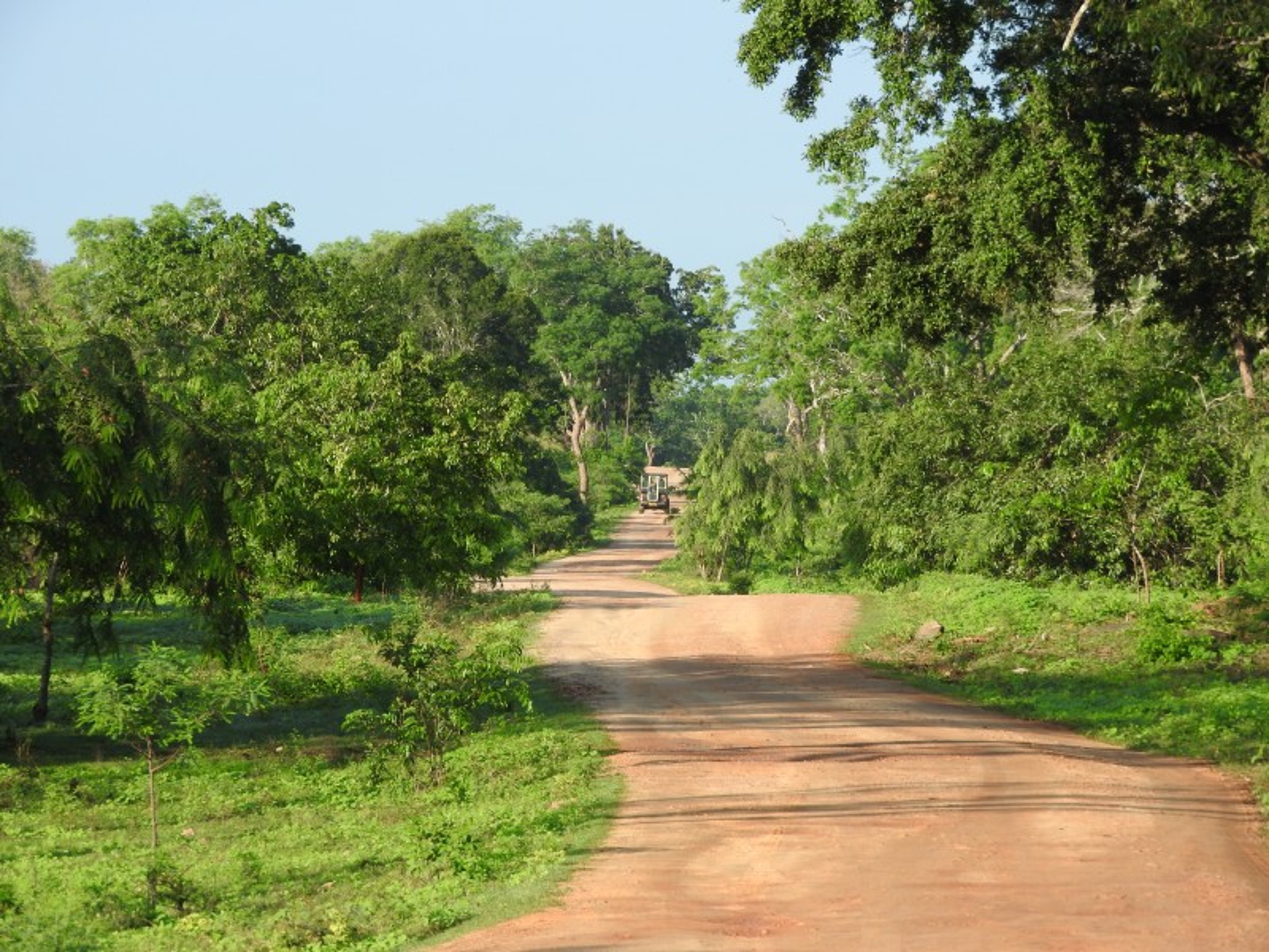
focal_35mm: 250
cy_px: 476
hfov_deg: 7.9
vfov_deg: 5.9
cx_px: 634
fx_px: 9165
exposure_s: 1/200
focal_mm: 44.8
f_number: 5.5
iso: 100
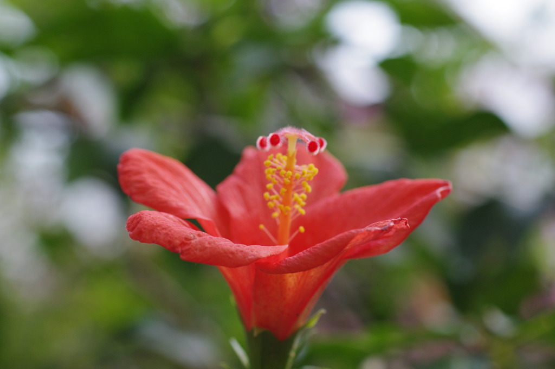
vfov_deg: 18.1
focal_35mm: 75
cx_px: 278
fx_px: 1155
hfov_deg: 27.0
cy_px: 184
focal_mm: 50
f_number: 5
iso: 400
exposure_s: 1/200
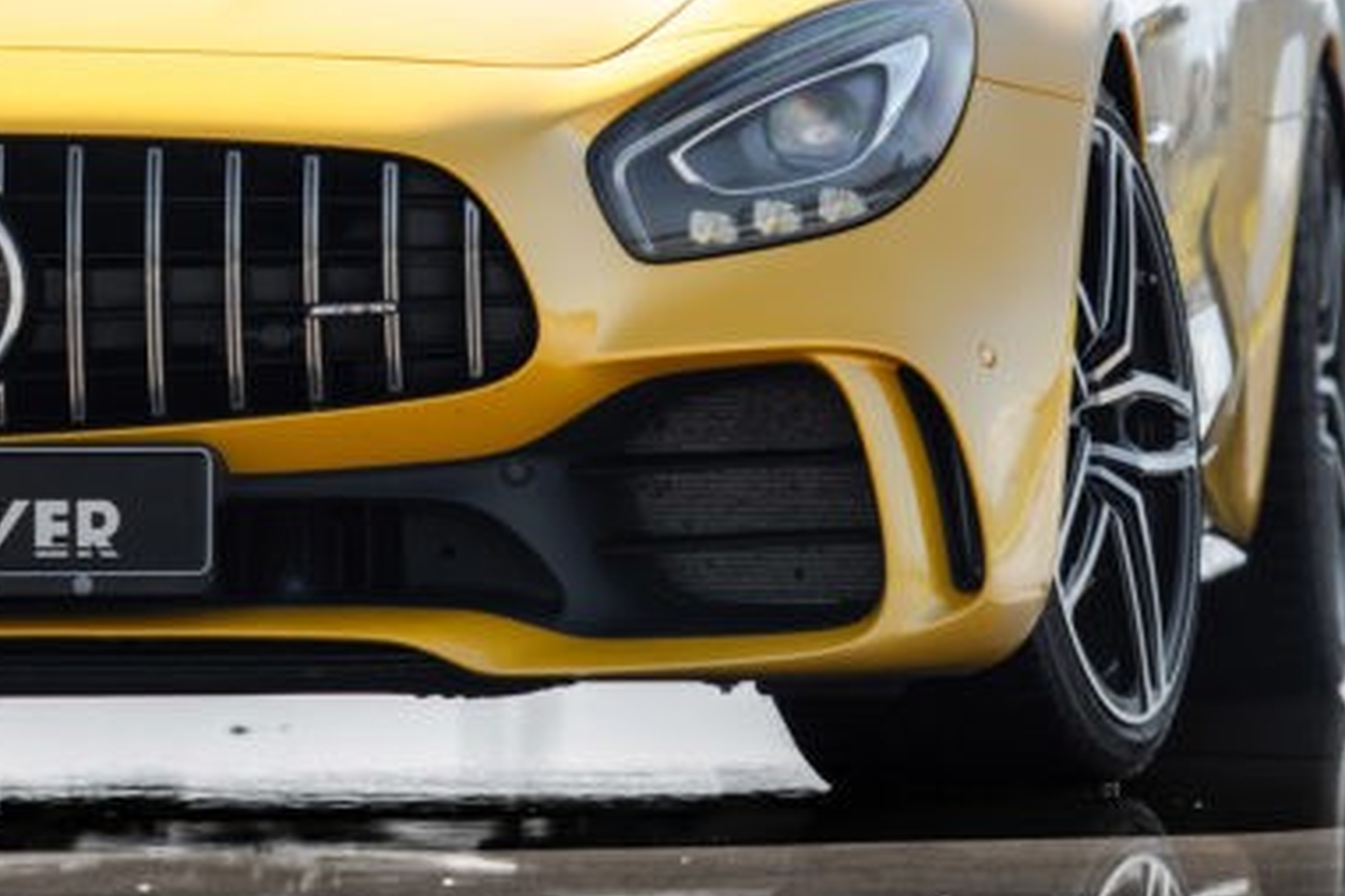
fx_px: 16064
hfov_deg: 4.8
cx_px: 32
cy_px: 37
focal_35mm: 430
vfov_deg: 3.2
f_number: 2.8
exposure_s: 1/200
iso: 31
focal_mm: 160
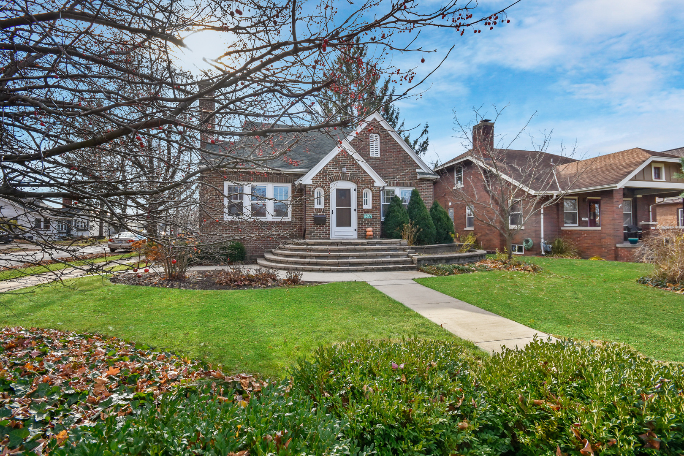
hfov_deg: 100.4
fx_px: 285
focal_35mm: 15
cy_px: 228
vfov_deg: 77.3
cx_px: 342
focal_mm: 10
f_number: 8
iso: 320
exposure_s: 1/500
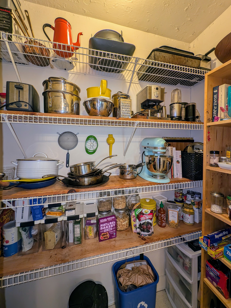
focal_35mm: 13
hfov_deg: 89.9
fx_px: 116
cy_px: 147
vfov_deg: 106.1
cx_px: 118
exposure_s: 1/60
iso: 110
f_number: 1.95
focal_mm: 2.23
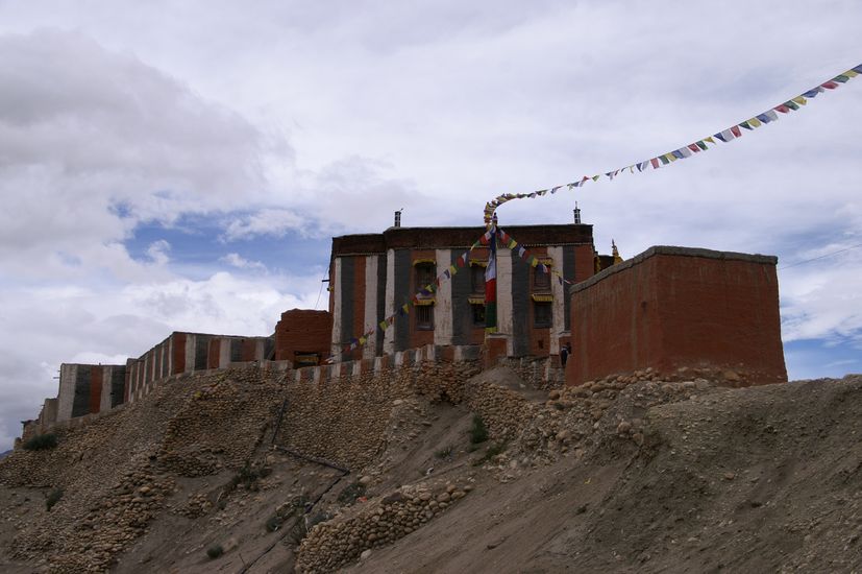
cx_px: 431
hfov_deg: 43.6
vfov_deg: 29.8
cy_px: 287
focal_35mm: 45
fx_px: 1077
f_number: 11
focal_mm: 30
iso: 100
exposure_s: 1/400
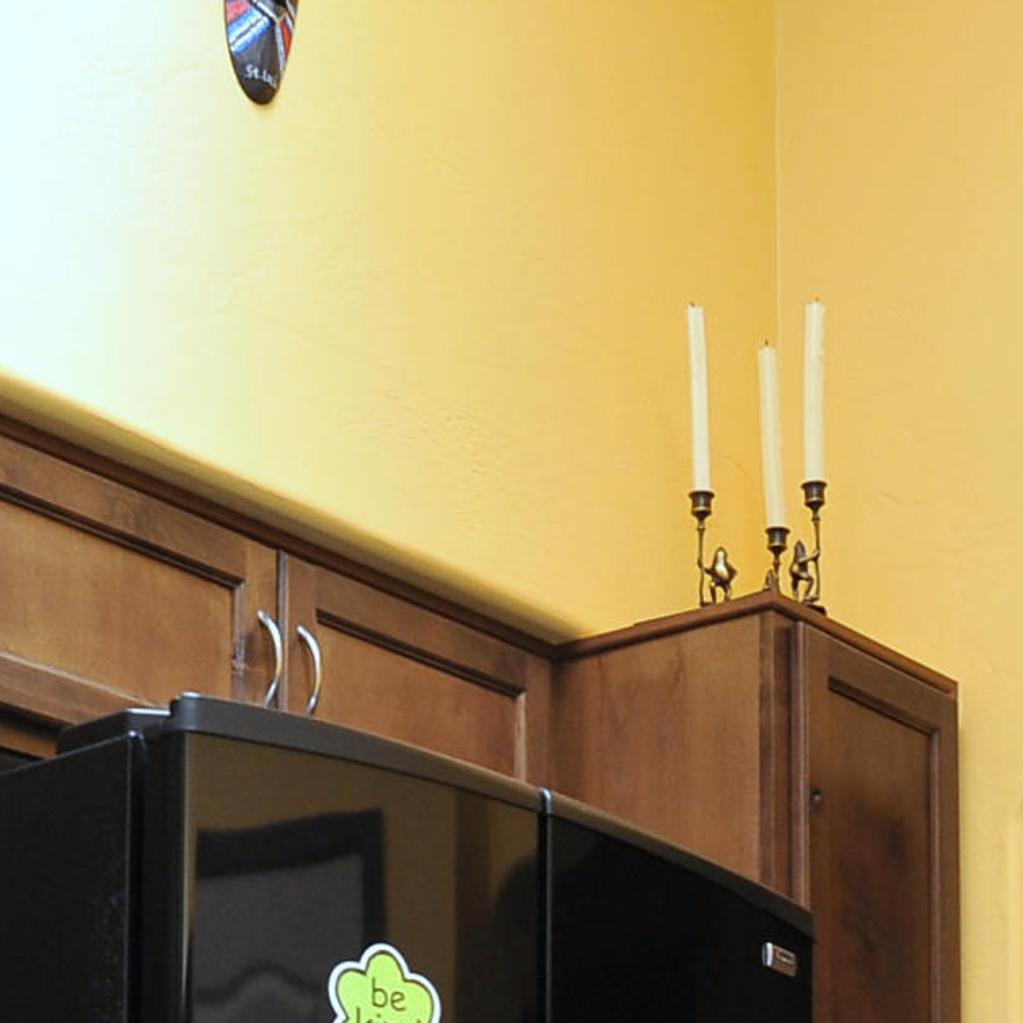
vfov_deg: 20.2
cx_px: 634
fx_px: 2441
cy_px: 1552
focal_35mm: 73
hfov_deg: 23.6
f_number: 6.3
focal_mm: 18
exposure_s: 1/30
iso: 1000
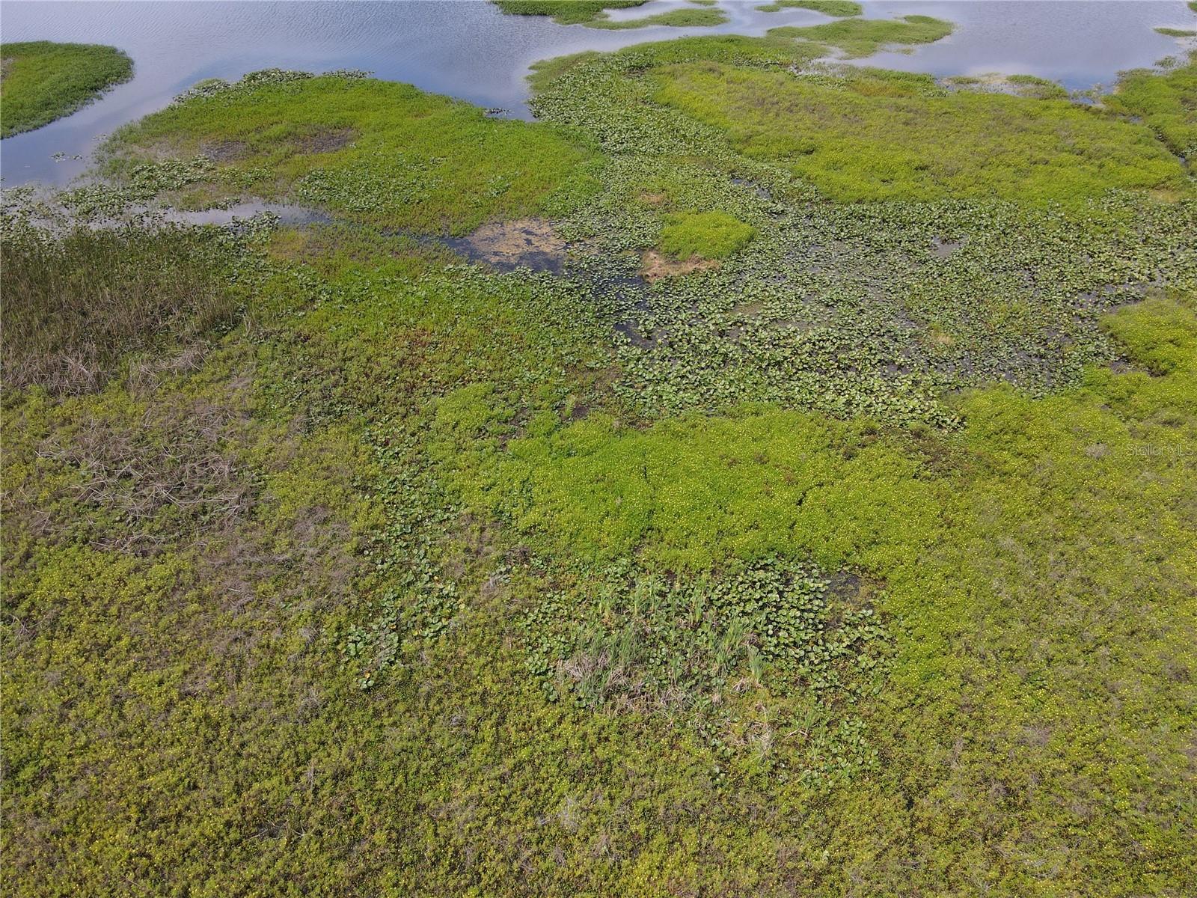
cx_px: 598
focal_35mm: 24
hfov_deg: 71.6
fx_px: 830
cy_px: 449
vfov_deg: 56.8
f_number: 2.8
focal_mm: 4.5
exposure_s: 1/320
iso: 100
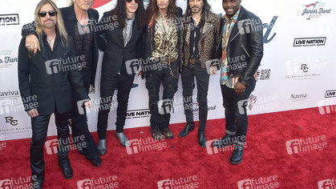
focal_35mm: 27
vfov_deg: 42.9
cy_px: 85
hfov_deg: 69.8
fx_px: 241
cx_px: 156
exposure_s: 1/250
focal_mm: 24
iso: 400
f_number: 6.3
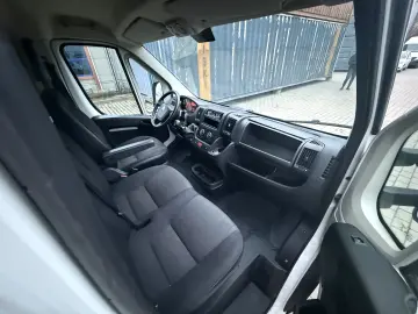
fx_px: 169
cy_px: 157
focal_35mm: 14
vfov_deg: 85.7
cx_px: 209
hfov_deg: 102.1
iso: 1600
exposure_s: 1/40
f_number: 2.2
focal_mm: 2.22
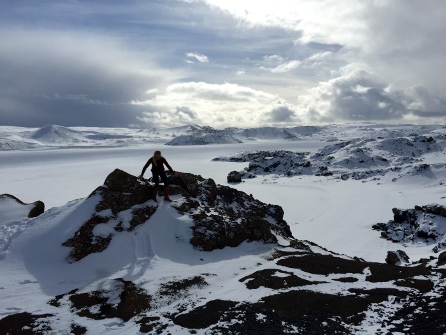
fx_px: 374
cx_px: 223
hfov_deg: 61.7
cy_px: 168
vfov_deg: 48.2
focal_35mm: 29
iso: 32
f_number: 2.2
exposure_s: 1/13333
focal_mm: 4.15
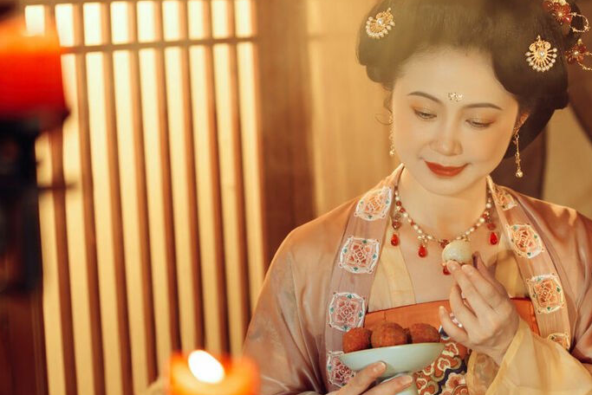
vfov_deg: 12.9
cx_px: 365
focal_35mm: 106
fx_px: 1744
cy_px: 209
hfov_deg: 19.2
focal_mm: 70
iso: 640
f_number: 2.8
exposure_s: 1/160
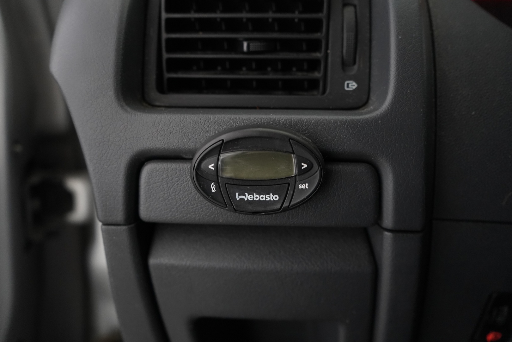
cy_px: 171
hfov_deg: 65.5
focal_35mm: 28
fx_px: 398
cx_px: 256
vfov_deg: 46.4
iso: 4000
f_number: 3.5
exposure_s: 1/60
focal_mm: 28
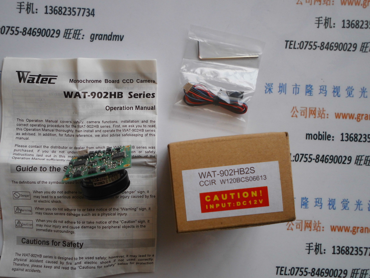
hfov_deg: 51.4
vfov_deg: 39.7
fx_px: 385
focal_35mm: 36
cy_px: 139
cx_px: 185
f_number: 3.8
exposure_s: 1/60
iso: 100
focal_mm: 6.4
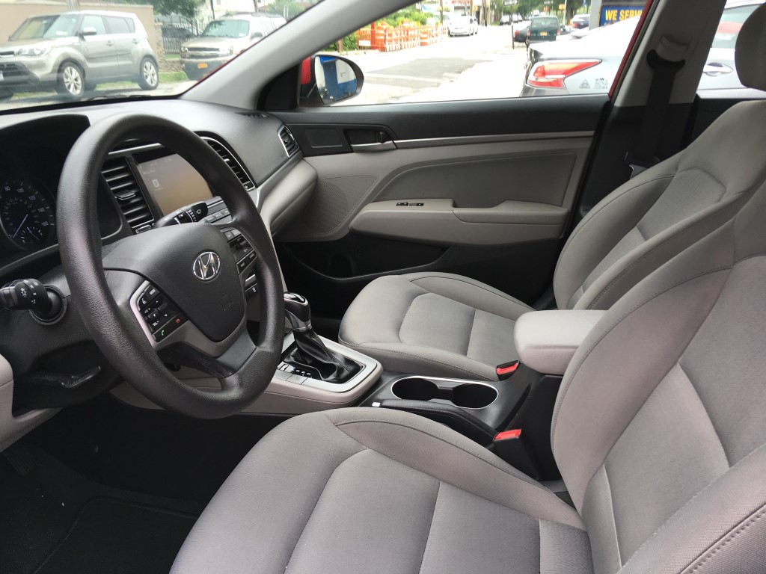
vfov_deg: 48.2
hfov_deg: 61.7
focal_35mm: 29
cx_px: 383
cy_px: 287
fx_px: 642
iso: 25
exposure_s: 1/120
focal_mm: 4.15
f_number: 2.2
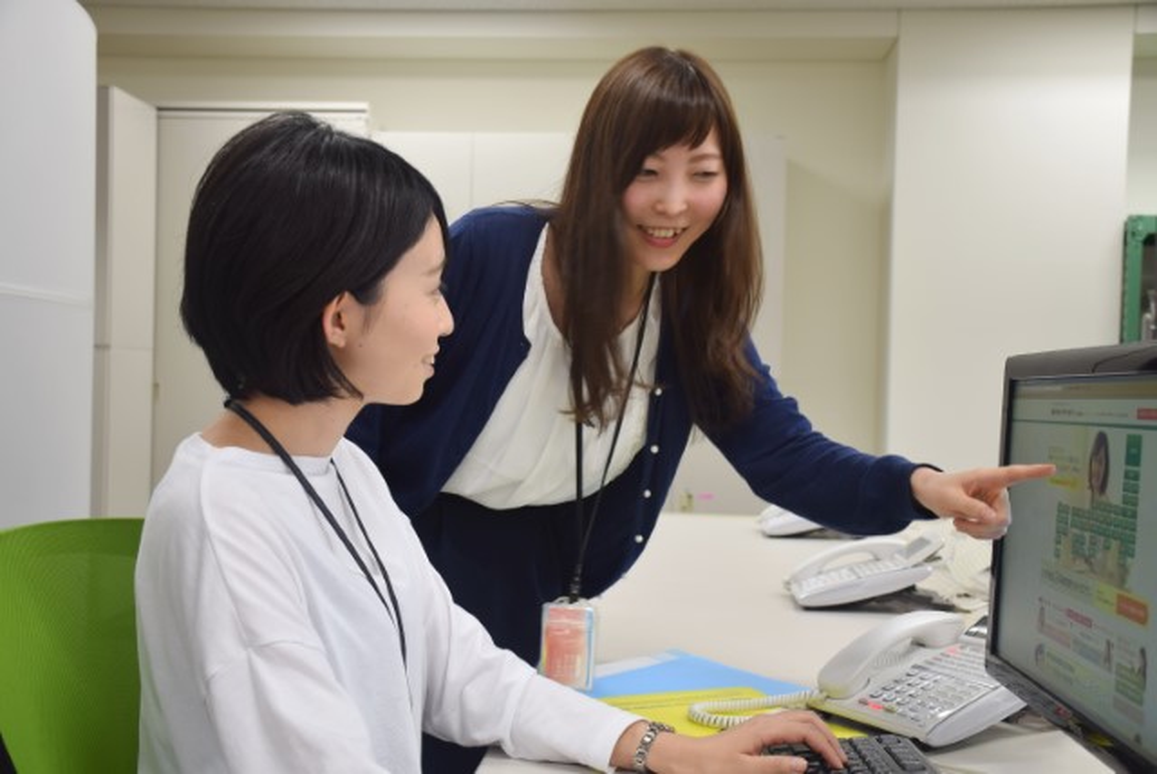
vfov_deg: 33.1
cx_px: 578
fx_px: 1303
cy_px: 387
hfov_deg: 47.9
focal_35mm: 40
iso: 100
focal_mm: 27
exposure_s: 1/13
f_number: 4
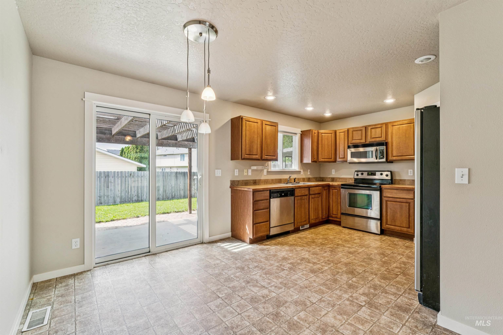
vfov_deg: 74.1
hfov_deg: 97.1
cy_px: 168
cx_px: 252
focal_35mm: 16
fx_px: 222
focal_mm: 15.9
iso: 400
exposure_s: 1/10
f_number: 13
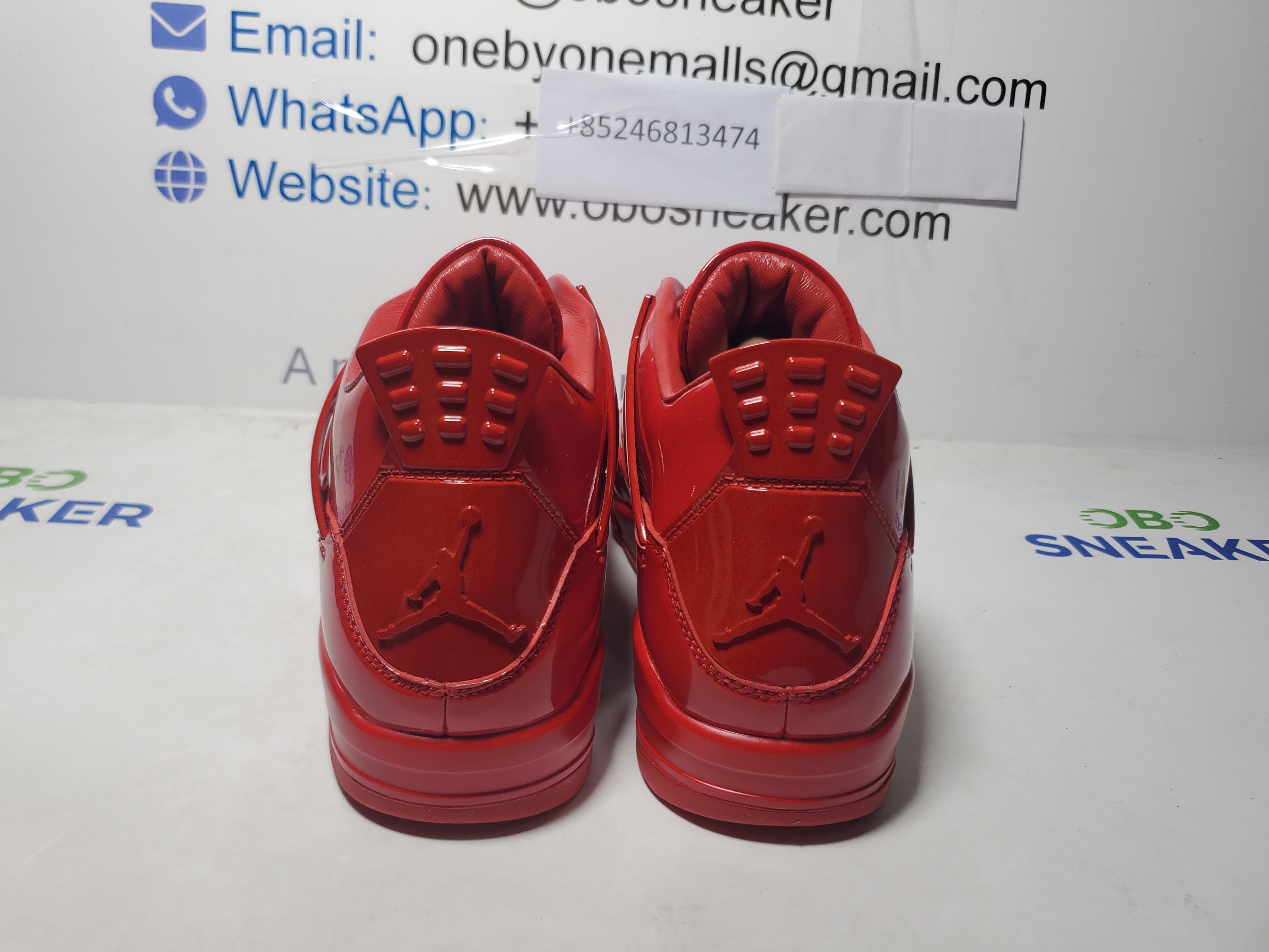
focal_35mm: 27
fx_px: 990
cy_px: 470
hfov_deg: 65.3
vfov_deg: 51.4
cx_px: 635
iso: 50
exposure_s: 1/455
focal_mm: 4.3
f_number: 1.5
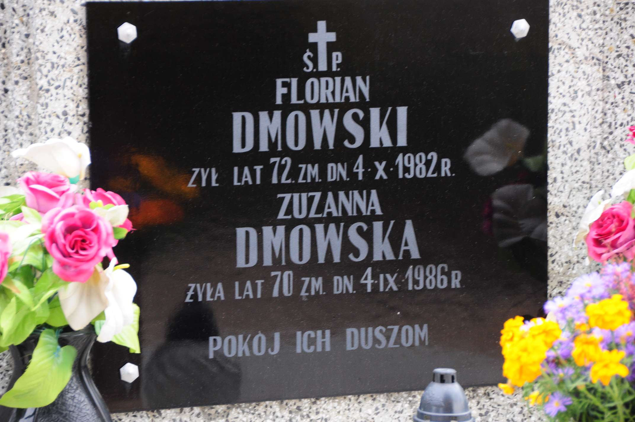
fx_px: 3435
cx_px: 318
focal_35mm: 195
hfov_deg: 10.6
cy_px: 211
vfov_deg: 7.0
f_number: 7.1
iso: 500
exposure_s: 1/100
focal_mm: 130
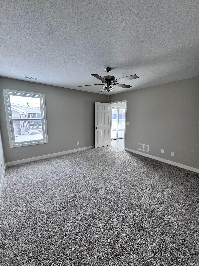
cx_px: 100
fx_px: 107
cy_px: 133
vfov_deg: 102.1
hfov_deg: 85.7
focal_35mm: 14
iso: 64
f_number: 2.2
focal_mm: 2.22
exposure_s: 1/120
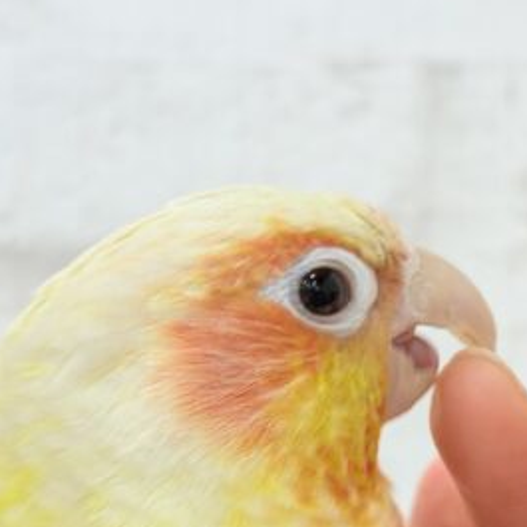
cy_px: 382
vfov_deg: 15.6
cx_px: 475
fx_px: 1912
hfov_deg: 15.5
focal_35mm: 111
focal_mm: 5.96
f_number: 1.6
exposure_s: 1/50
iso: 40
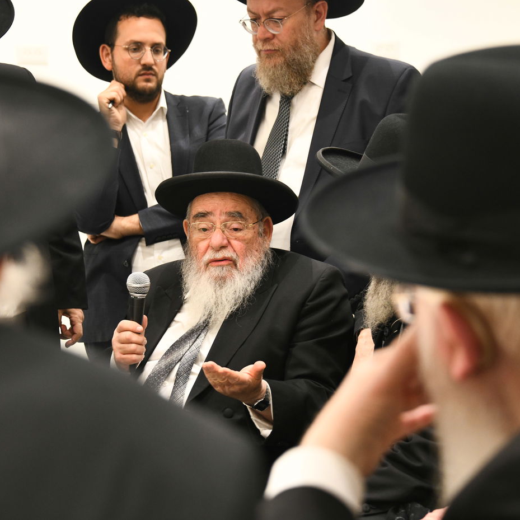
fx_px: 1785
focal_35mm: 105
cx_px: 227
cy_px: 260
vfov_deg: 16.6
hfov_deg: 16.6
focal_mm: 82
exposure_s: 1/160
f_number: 5.6
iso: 2000
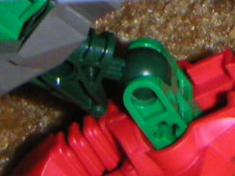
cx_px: 324
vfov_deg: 7.2
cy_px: 170
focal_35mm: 205
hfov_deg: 9.4
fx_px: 1392
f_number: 6.7
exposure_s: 1/45
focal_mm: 5.1
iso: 200
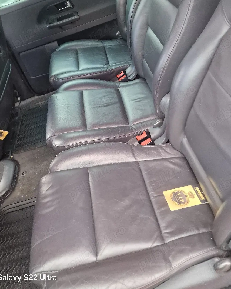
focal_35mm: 28
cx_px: 115
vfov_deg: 61.8
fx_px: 239
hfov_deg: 51.5
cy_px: 118
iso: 640
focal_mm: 6.4
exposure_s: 1/120
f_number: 1.8
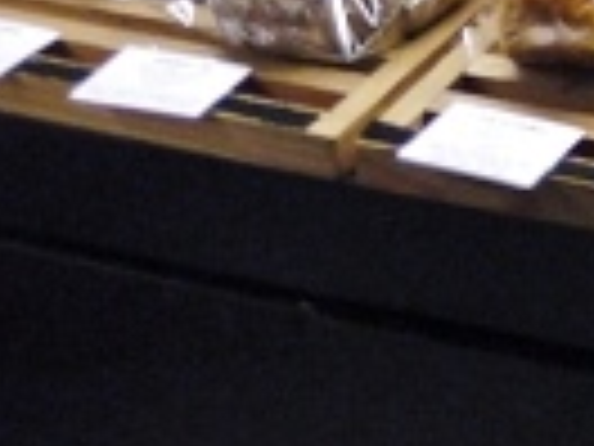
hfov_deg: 12.1
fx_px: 2334
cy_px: -590
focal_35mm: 136
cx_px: 1341
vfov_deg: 9.7
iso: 800
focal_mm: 14
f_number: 2.5
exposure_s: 1/125
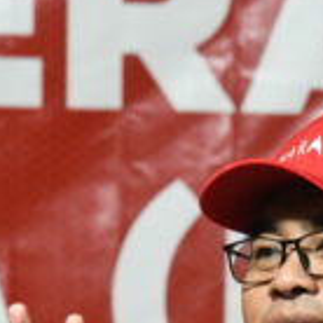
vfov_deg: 1.9
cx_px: 477
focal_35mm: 944
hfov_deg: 1.9
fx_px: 9966
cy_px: 473
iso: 3200
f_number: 4
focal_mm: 200
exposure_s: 1/60
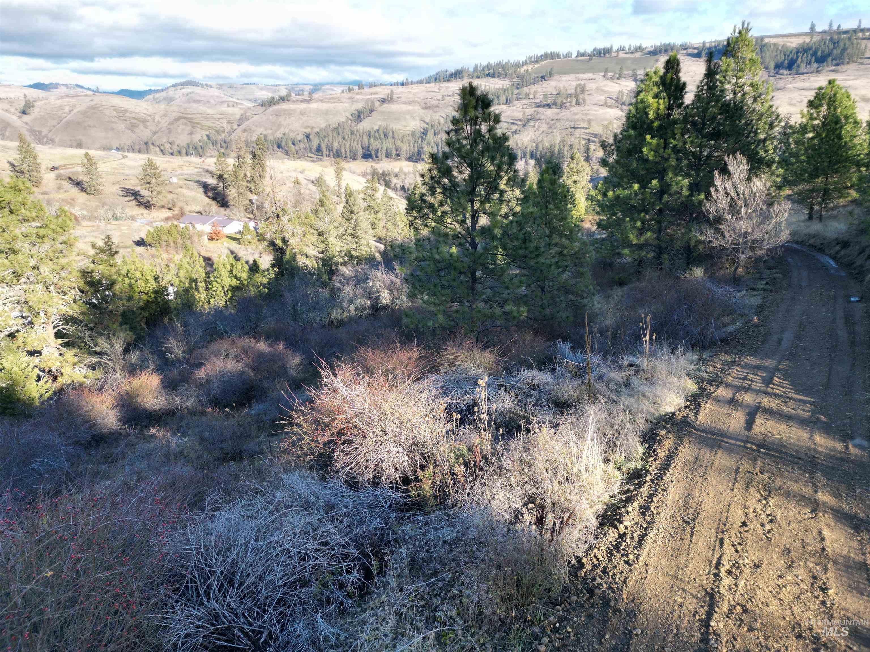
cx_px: 435
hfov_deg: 71.6
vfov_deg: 56.8
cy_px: 326
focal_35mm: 24
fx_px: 603
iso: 100
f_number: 1.7
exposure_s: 1/725
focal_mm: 6.72
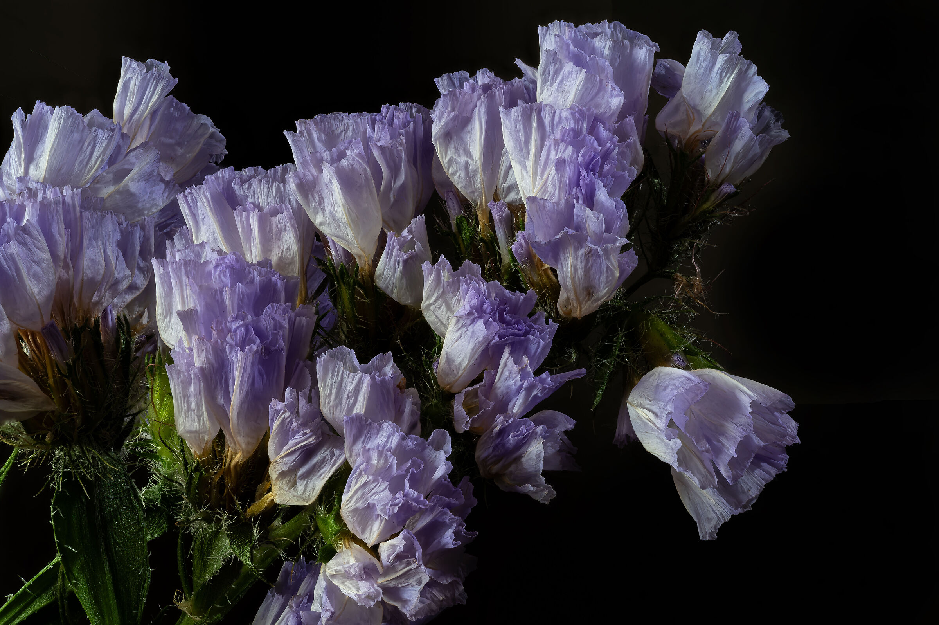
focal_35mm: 105
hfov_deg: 19.5
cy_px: 312
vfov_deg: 13.0
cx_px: 470
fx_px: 2737
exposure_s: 1/5
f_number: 14
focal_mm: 105
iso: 100
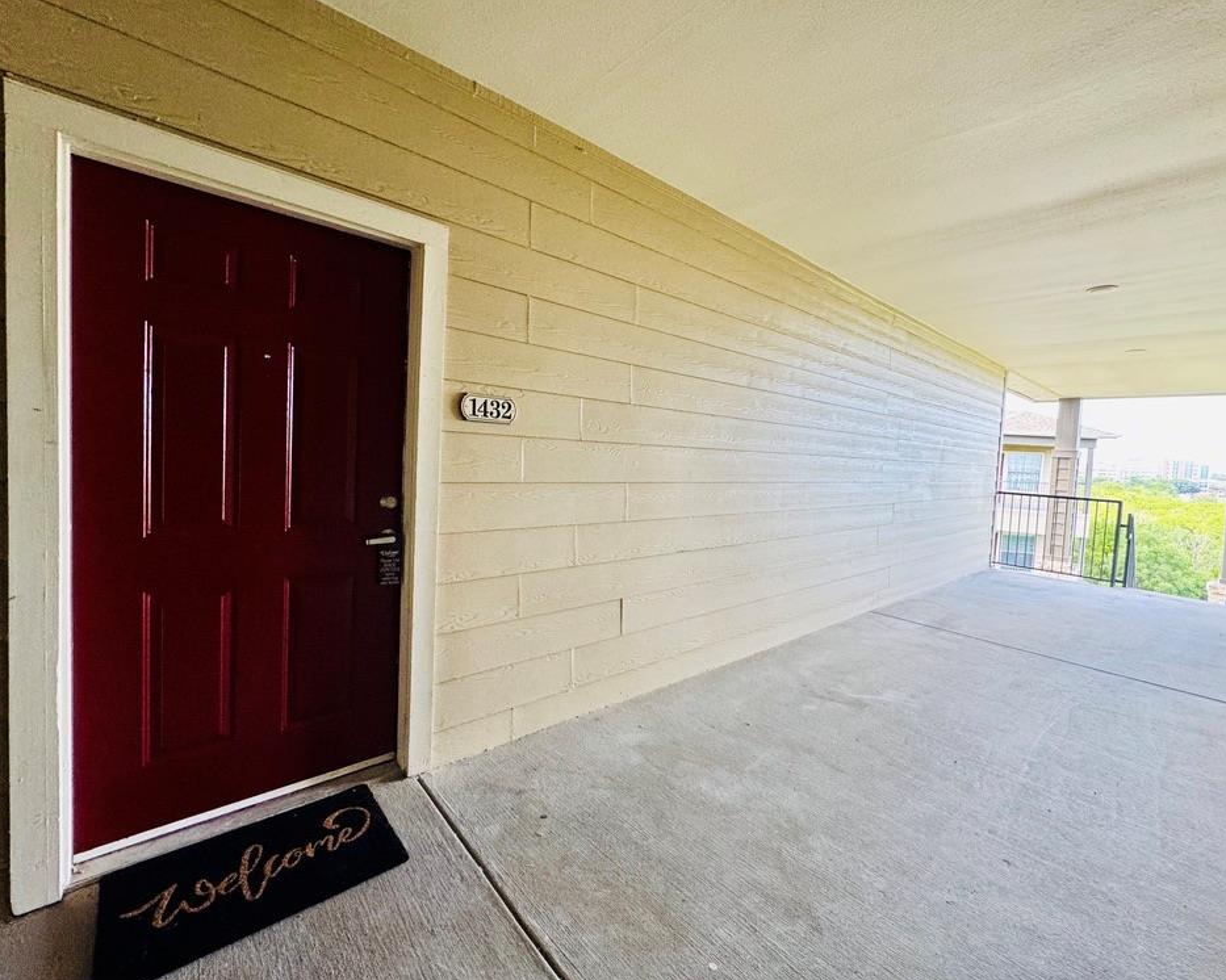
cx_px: 662
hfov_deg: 96.6
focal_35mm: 15
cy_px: 482
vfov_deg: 84.0
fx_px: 544
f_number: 2.2
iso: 200
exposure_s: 1/120
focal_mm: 2.22
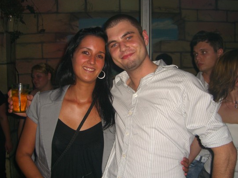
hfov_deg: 44.8
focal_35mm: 42
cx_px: 118
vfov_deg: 34.3
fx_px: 289
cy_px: 86
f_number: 2.8
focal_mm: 7.9
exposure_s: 1/60
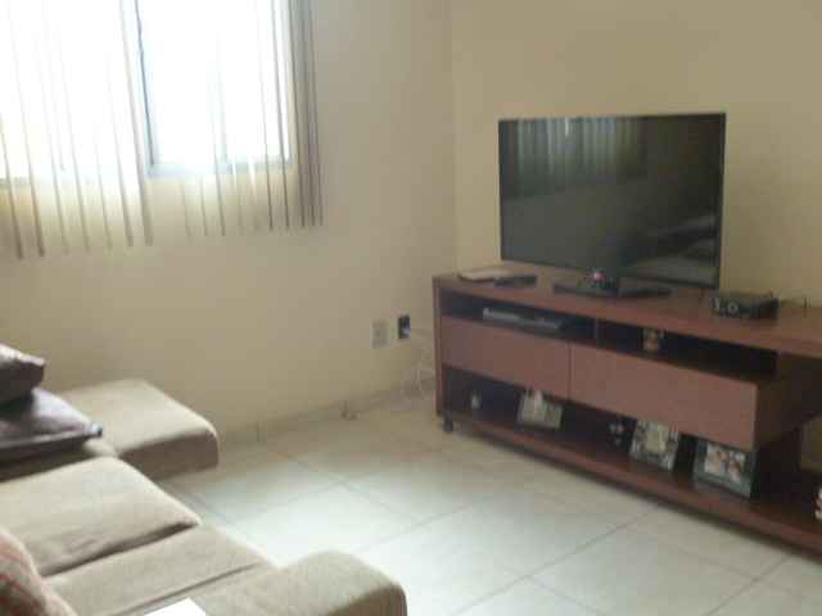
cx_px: 411
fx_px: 855
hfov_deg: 51.4
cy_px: 308
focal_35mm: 36
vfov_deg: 39.7
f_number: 3.5
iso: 800
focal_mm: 6.4
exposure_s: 1/30
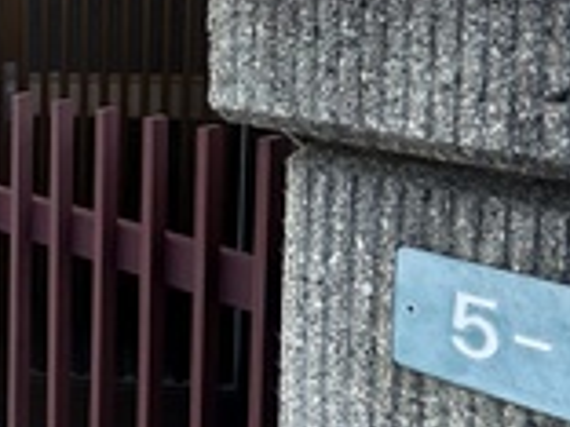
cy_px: 24
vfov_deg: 22.6
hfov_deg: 26.0
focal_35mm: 63
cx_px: -183
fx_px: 1037
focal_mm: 2.22
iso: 40
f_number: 2.2
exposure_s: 1/340
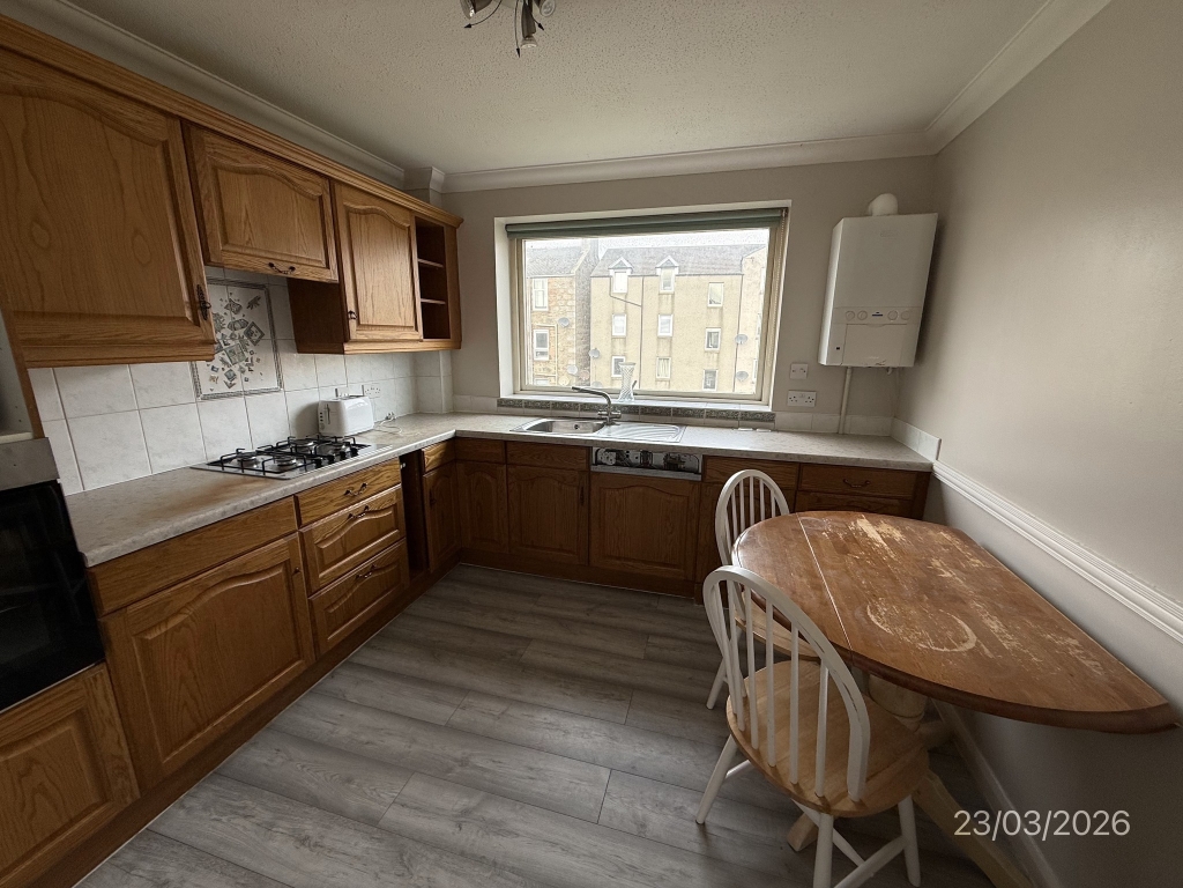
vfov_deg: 85.7
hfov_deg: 102.1
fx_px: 478
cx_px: 592
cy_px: 444
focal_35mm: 14
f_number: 2.2
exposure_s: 1/223
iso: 64
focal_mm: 2.22
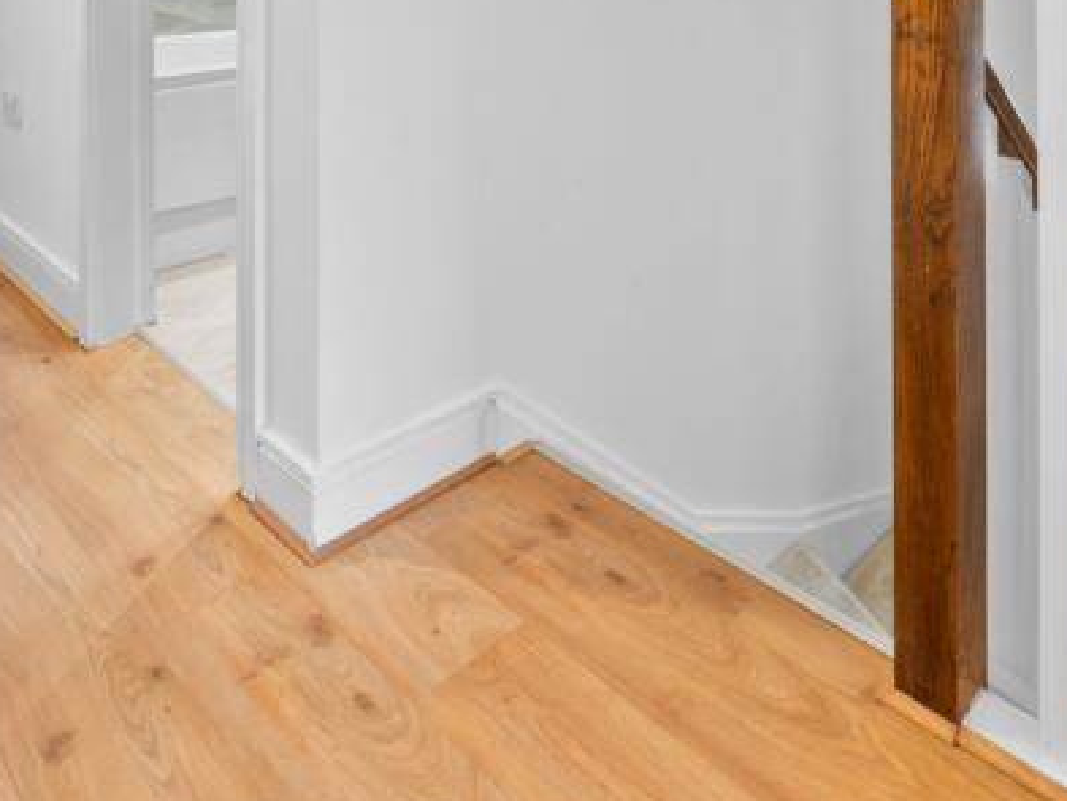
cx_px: 669
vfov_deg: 37.8
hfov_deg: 59.1
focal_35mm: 30
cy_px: -108
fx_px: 925
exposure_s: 3.2
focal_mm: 12
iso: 640
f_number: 20
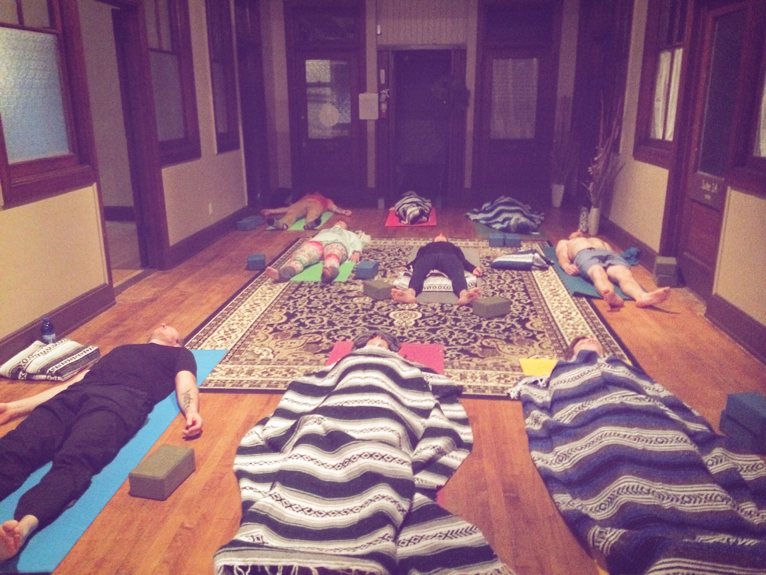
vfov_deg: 48.3
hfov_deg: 61.6
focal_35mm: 29
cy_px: 288
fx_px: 642
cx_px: 383
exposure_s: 1/15
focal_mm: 4.15
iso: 640
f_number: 2.2
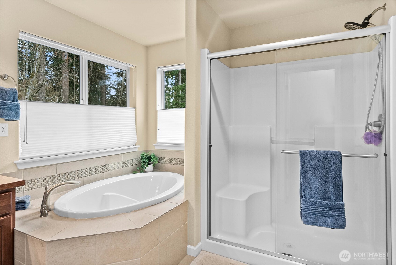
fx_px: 209
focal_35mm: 19
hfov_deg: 86.9
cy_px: 132
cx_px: 198
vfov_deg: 64.6
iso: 1000
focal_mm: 19
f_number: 7.1
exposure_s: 1/10
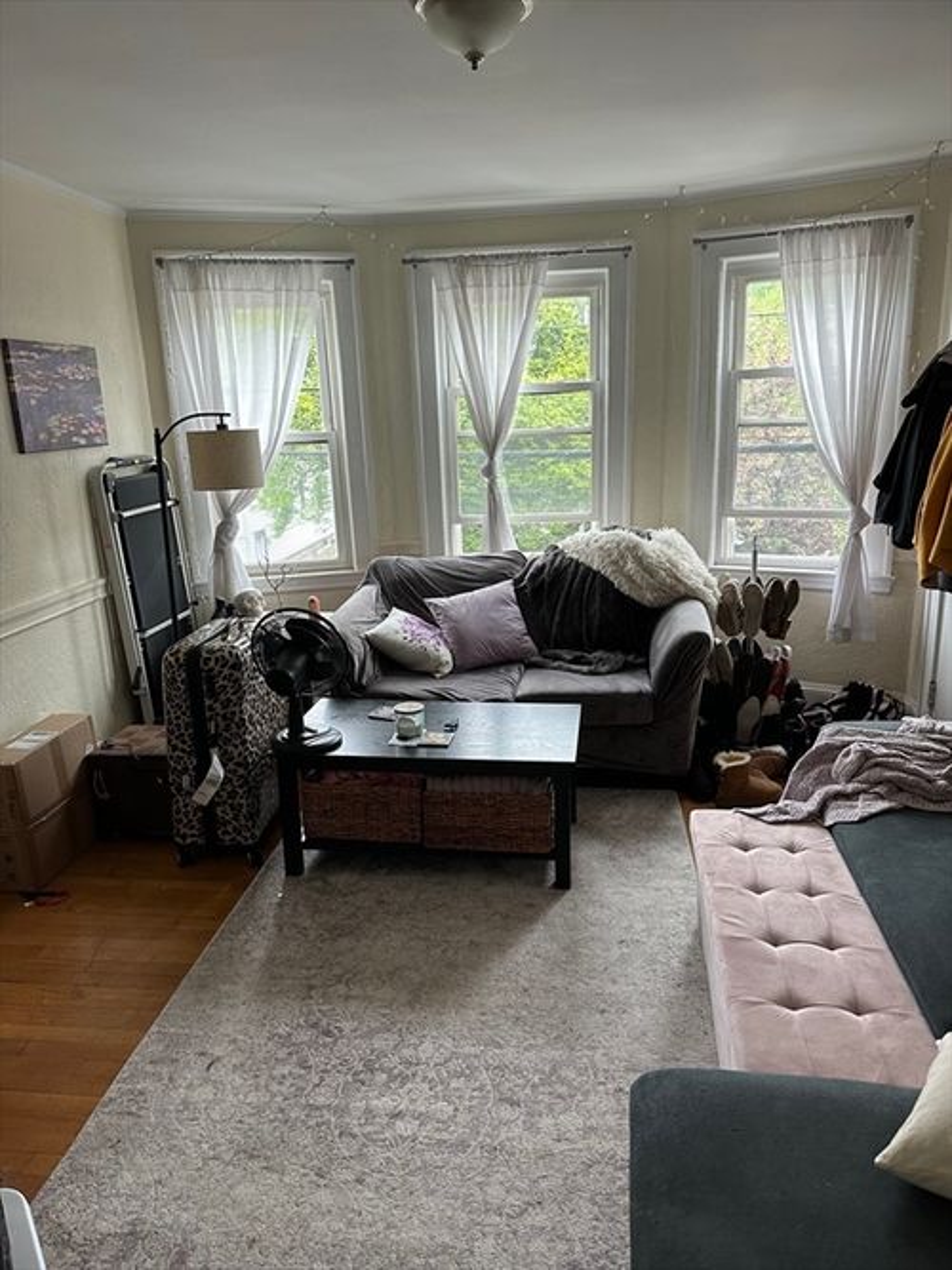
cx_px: 476
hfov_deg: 56.8
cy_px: 635
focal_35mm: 24
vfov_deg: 71.6
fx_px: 880
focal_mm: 6.86
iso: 160
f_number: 1.78
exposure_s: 1/121
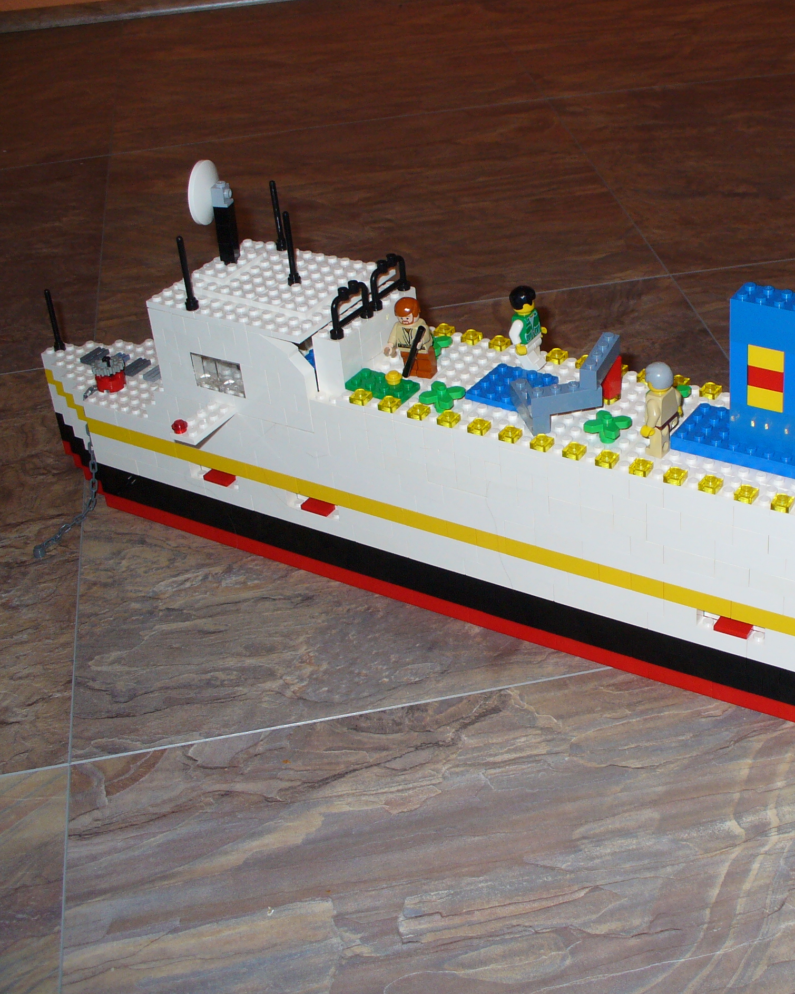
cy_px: 489
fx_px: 1441
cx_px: 633
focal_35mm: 49
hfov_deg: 30.1
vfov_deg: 38.1
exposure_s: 1/60
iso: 100
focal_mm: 6.1
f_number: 2.8
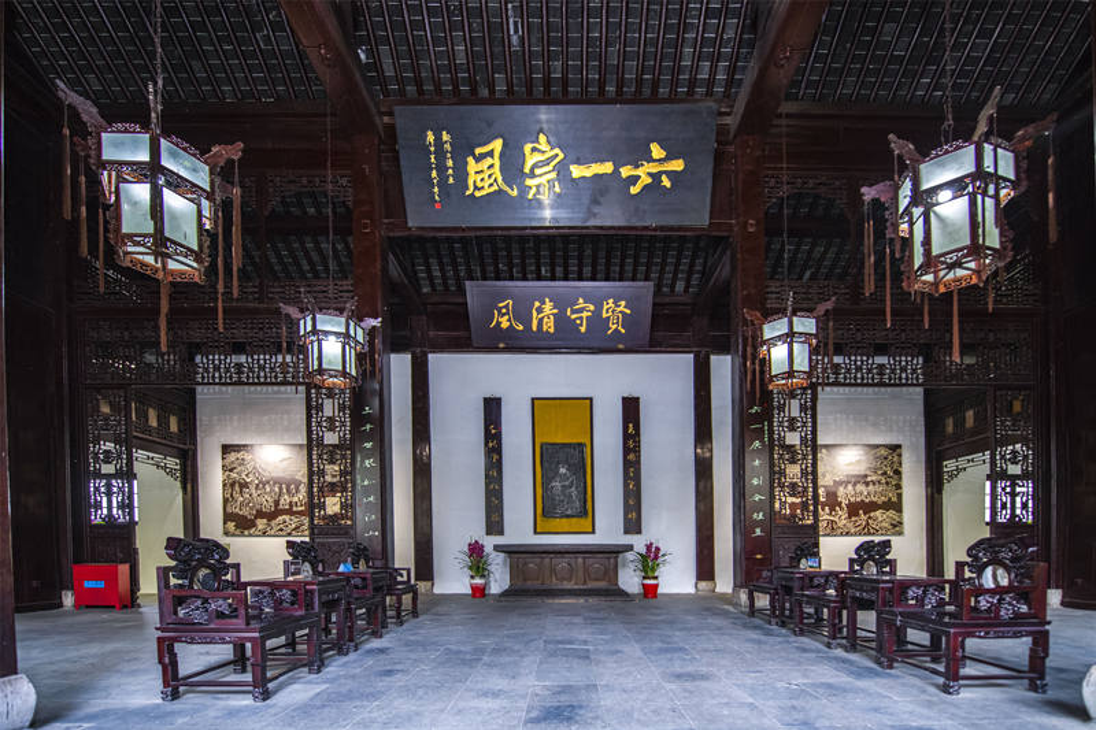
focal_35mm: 14
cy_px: 365
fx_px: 426
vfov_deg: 81.2
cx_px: 548
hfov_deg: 104.3
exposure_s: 1/60
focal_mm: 14
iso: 800
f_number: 3.5
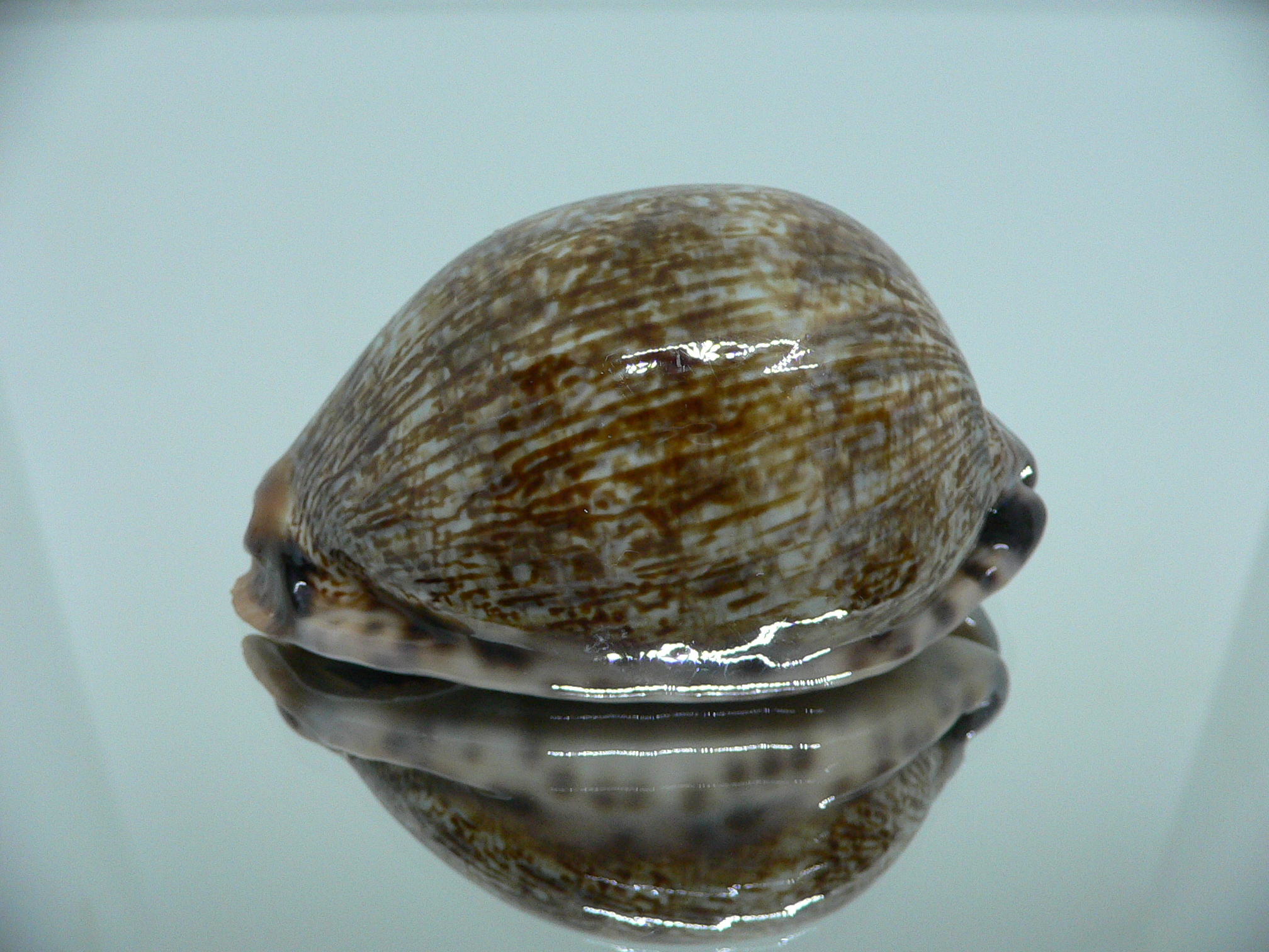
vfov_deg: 40.7
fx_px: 1283
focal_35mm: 35
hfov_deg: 52.6
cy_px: 476
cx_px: 634
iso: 200
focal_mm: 4.6
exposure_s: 1/60
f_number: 2.8
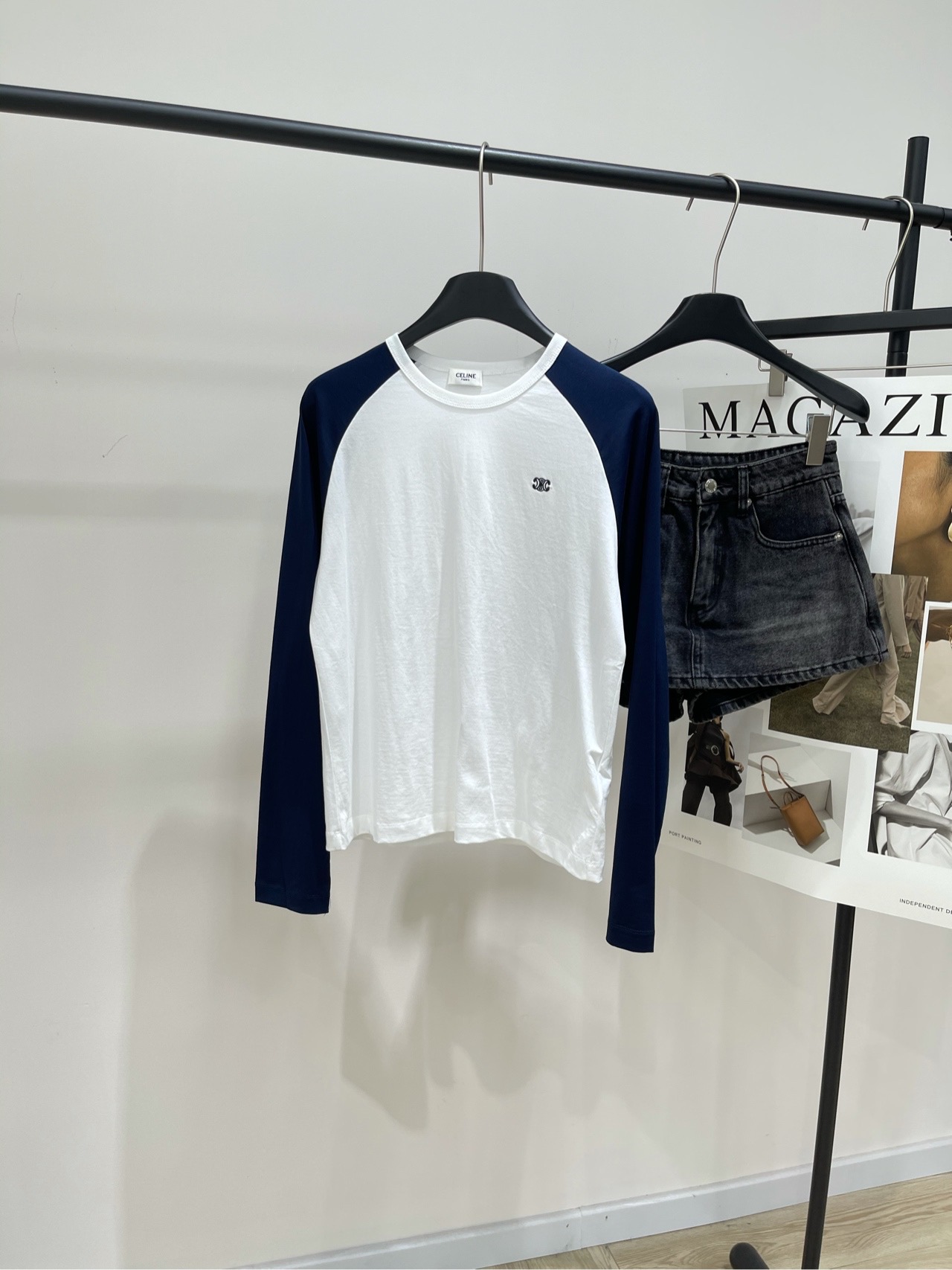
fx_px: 954
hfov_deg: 53.1
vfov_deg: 67.3
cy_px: 635
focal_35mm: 26
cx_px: 476
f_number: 1.6
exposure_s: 1/121
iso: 40
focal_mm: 5.1
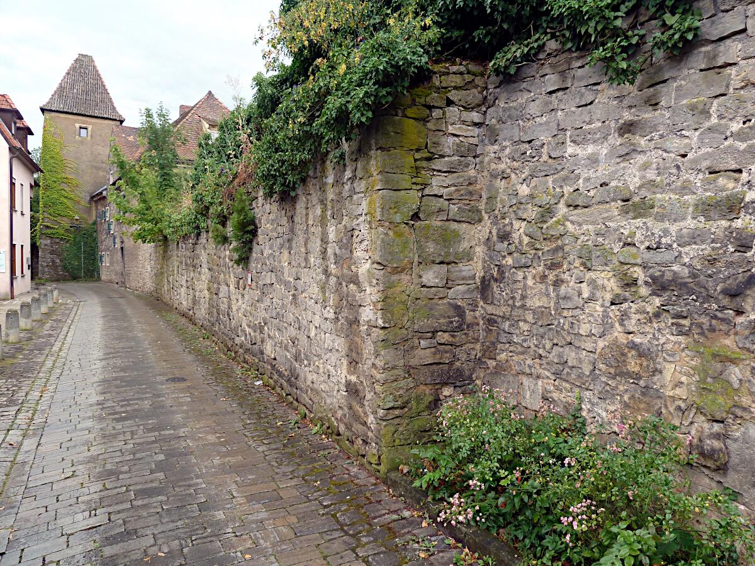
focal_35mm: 25
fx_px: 545
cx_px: 378
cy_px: 283
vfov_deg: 54.9
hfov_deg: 69.4
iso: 80
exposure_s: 1/100
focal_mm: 4.1
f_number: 4
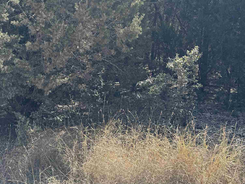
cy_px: 34
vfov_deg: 28.9
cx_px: 149
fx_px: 347
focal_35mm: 49
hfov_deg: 38.7
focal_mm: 6.76
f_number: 1.78
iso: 80
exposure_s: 1/1395
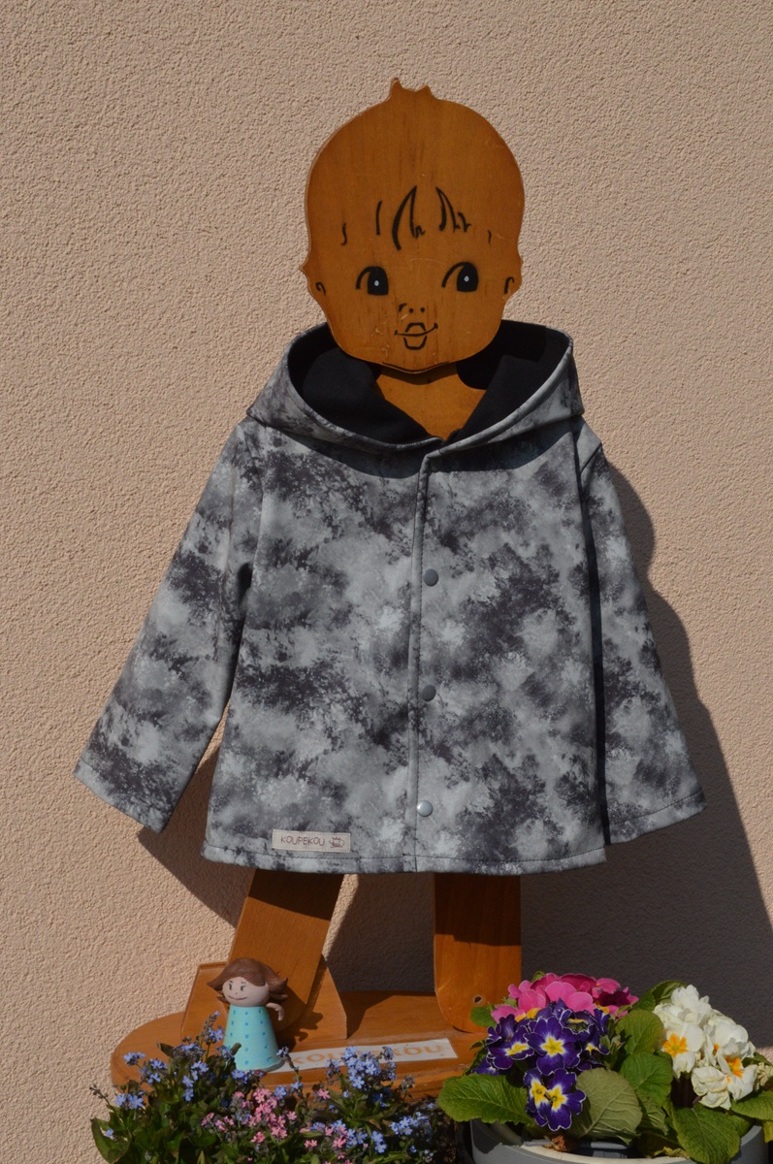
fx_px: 2228
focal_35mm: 69
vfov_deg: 29.3
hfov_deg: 19.7
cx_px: 386
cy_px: 582
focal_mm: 46
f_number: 20
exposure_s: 1/1000
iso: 800
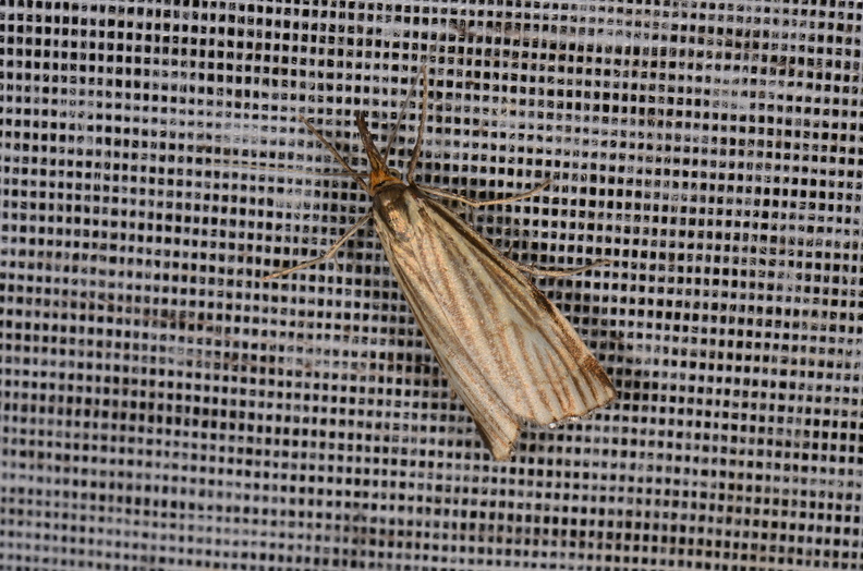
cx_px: 432
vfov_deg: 10.7
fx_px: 3049
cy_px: 286
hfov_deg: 16.1
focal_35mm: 128
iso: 100
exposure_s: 1/60
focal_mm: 85
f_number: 25
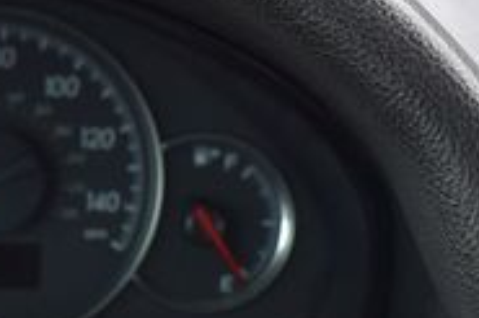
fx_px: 2898
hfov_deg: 9.2
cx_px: -202
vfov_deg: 6.2
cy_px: 533
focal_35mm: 218
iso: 400
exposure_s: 1/60
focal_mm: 42
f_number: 8
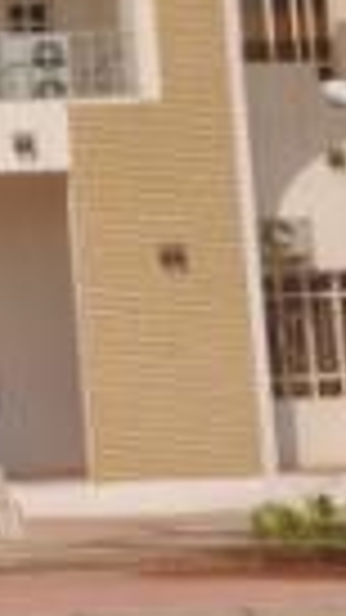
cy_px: 198
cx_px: -436
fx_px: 2007
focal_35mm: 123
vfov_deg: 17.4
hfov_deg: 9.0
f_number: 18
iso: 200
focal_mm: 24
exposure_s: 1/200
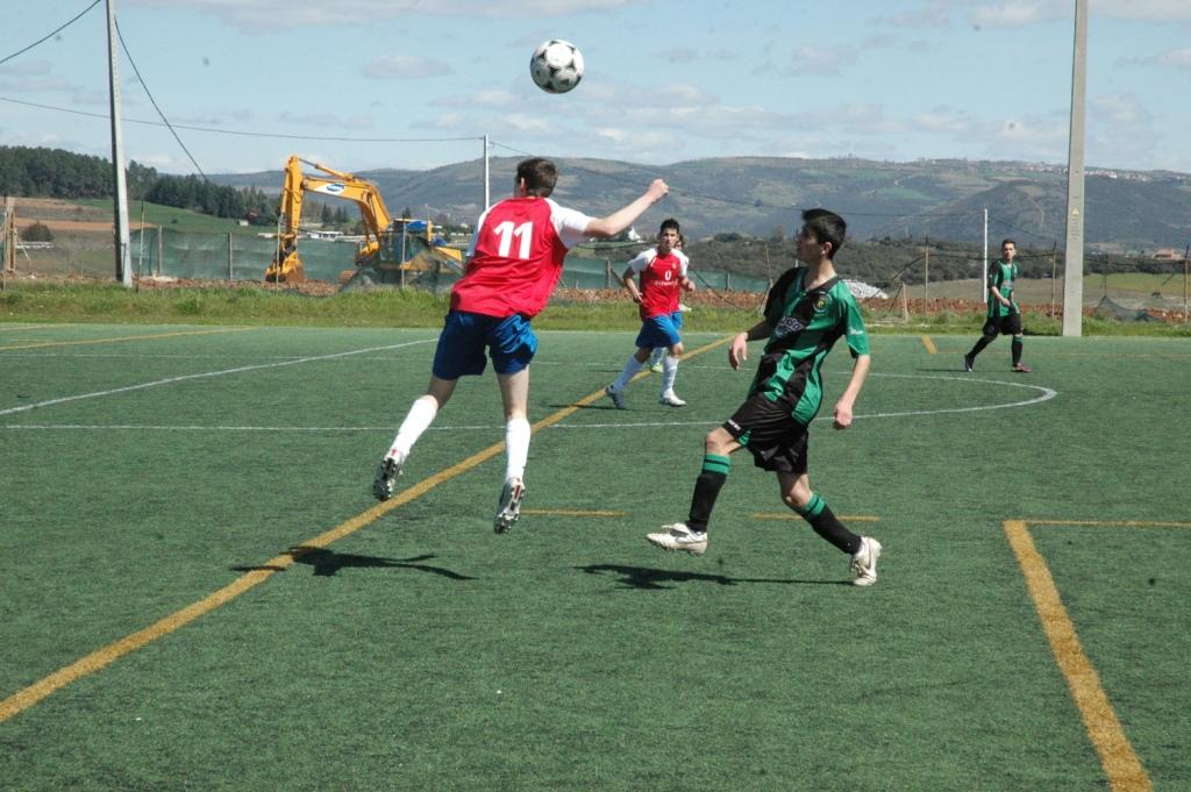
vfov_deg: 13.0
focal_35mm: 105
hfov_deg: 19.5
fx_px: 3471
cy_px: 396
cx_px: 596
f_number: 16
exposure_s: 1/1000
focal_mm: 70
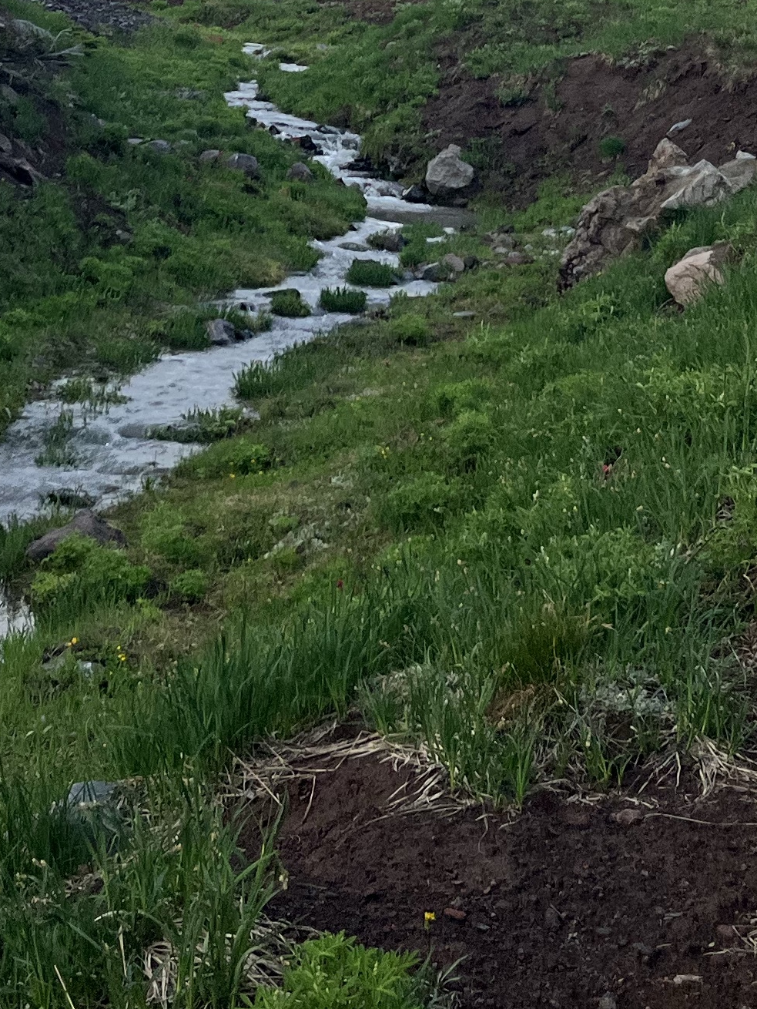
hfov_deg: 18.4
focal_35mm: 80
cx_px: 291
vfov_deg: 23.1
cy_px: -77
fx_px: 2332
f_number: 1.6
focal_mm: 5.1
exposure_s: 1/967
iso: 50
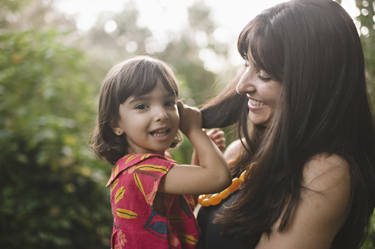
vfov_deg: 37.8
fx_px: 364
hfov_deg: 54.5
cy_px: 124
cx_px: 188
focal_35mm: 35
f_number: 1.8
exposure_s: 1/640
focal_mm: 35
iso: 800
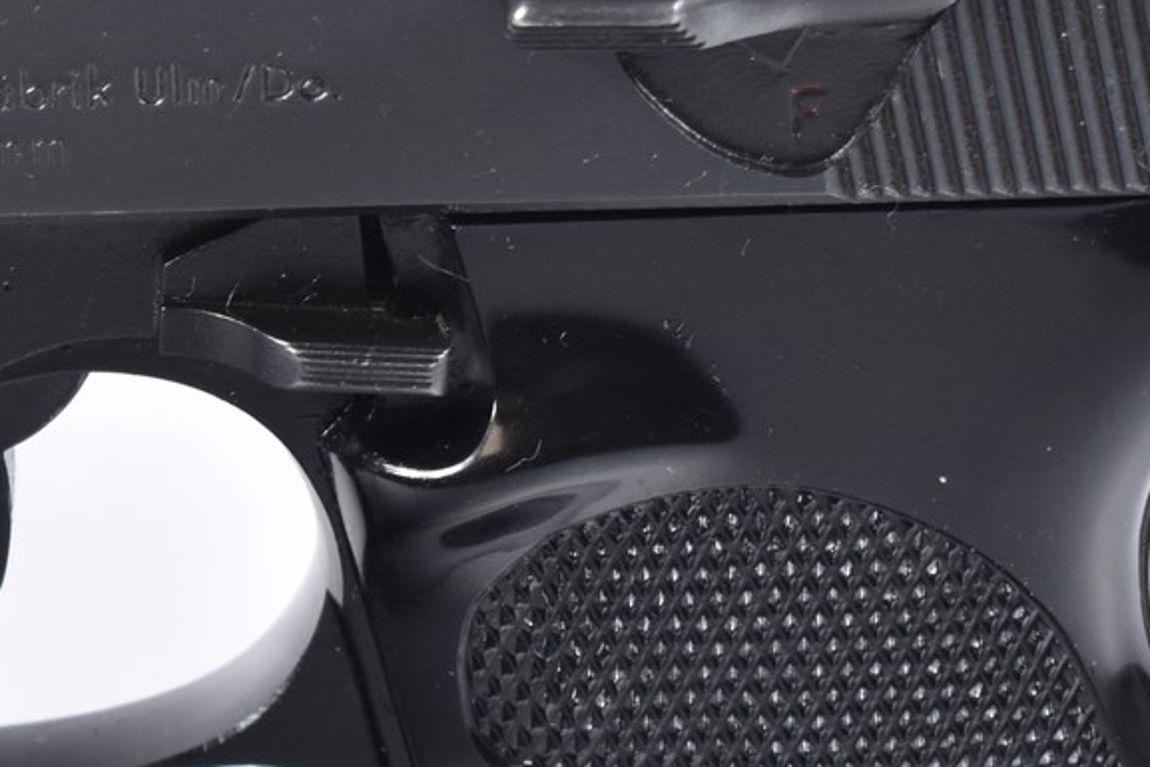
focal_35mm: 239
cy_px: 617
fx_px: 7636
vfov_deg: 5.7
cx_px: -279
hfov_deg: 8.5
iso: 640
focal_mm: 46
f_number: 5.3
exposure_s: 1/60
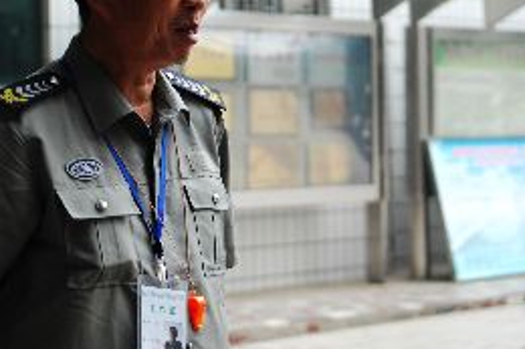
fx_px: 1516
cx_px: 131
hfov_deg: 19.5
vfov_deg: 13.1
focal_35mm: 104
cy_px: 124
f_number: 2.8
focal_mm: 40
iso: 200
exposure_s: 1/320
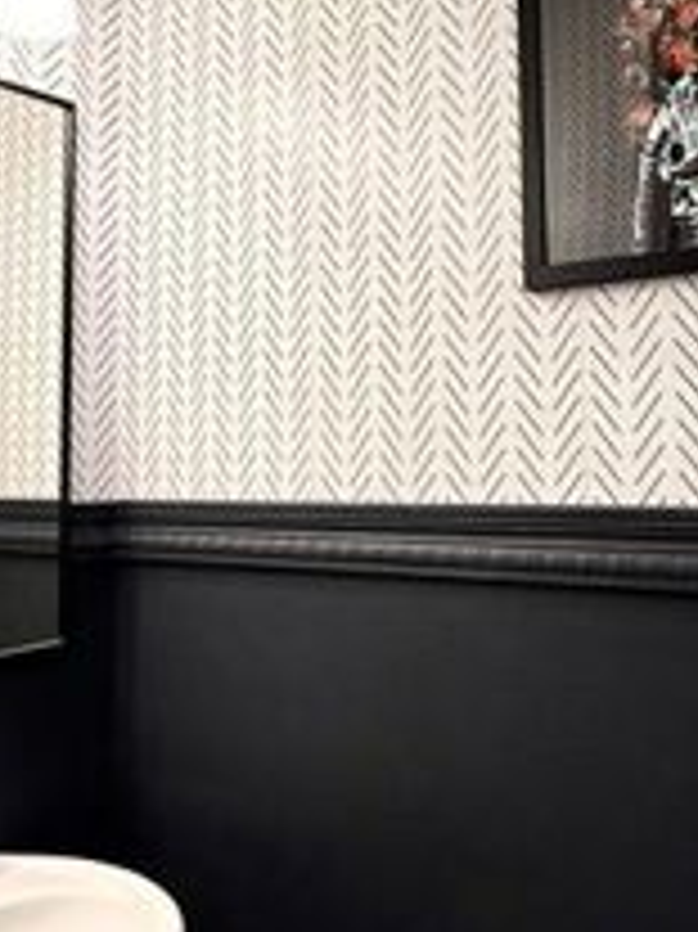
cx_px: 489
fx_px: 969
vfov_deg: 51.1
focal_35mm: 36
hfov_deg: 39.0
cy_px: 383
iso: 125
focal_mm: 2.22
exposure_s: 1/120
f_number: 2.2
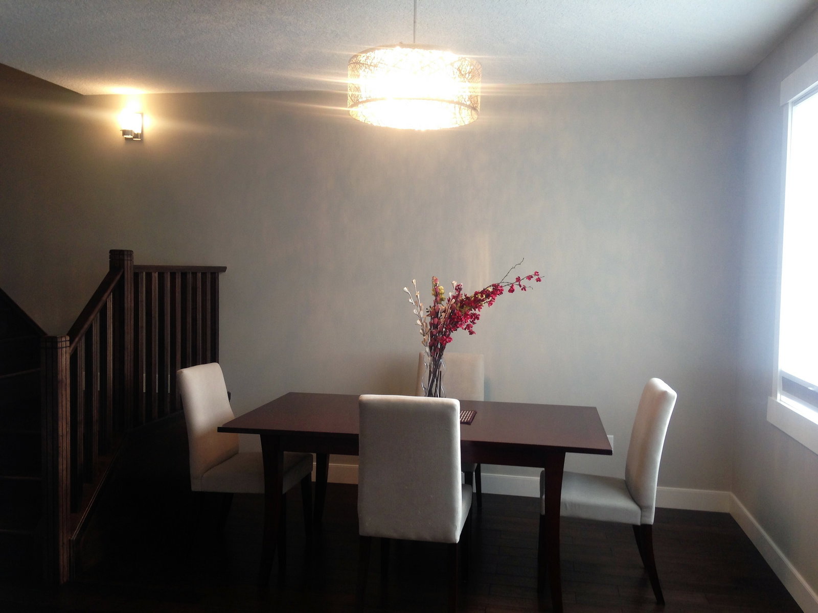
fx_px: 780
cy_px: 306
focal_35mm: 33
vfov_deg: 42.9
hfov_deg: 55.4
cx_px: 409
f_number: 2.4
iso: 64
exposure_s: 1/20
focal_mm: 4.12
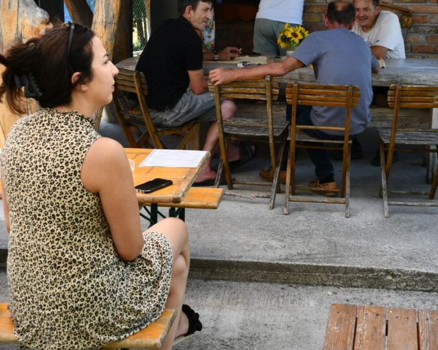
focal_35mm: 62
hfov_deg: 30.5
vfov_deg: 24.3
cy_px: 91
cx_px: 251
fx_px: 803
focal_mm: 24
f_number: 5.6
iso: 220
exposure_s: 1/250
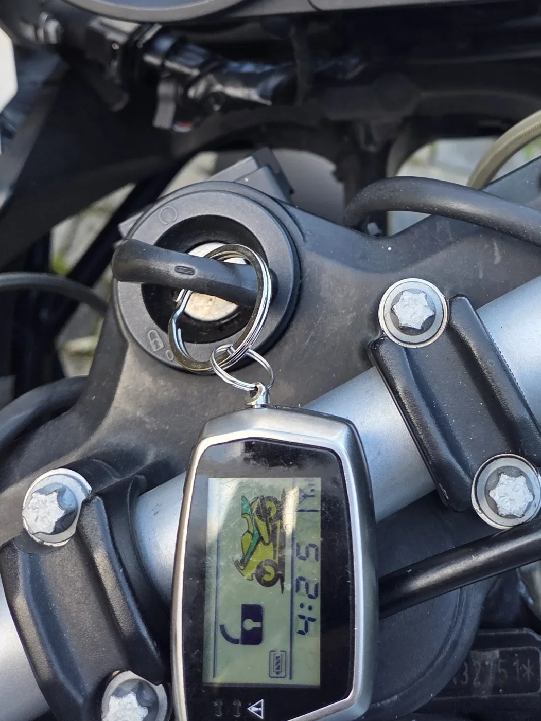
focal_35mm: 42
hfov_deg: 33.7
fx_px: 875
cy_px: 106
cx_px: 397
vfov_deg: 42.0
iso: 64
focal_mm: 5.4
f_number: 1.8
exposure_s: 1/100
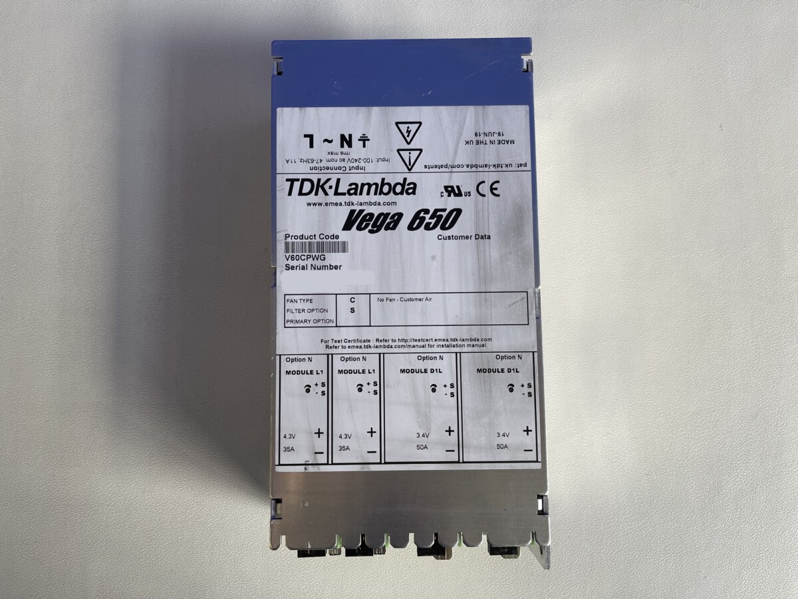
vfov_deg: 53.1
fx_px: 599
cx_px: 399
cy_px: 300
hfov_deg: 67.3
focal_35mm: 26
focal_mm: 5.1
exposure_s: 1/331
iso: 32
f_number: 1.6
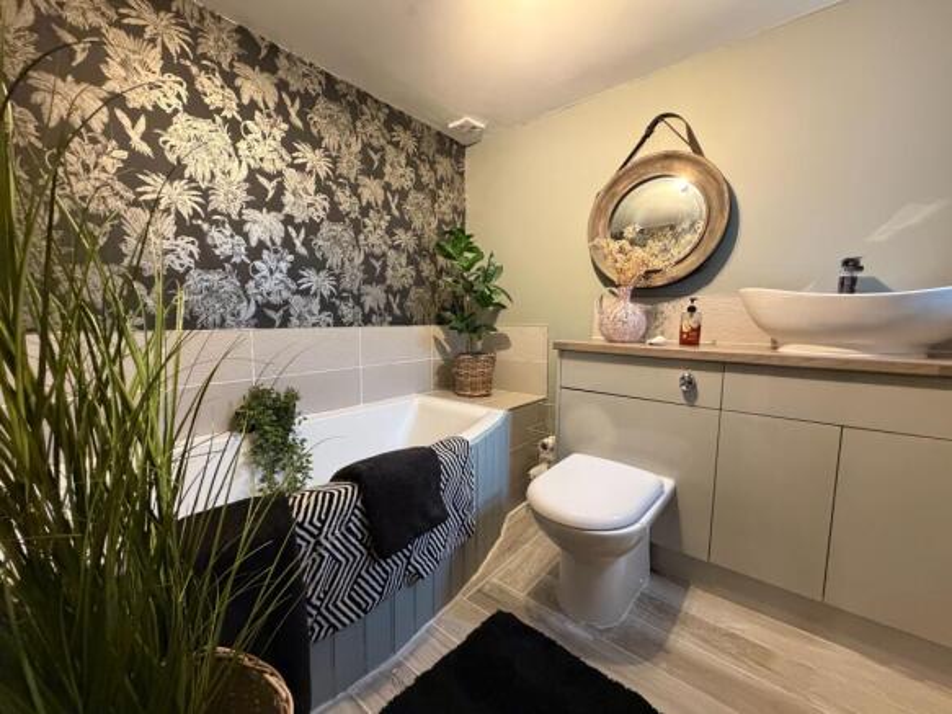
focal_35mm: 14
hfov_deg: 102.1
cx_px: 476
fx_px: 385
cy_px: 357
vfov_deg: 85.7
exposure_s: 1/50
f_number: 2.2
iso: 640
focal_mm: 2.22
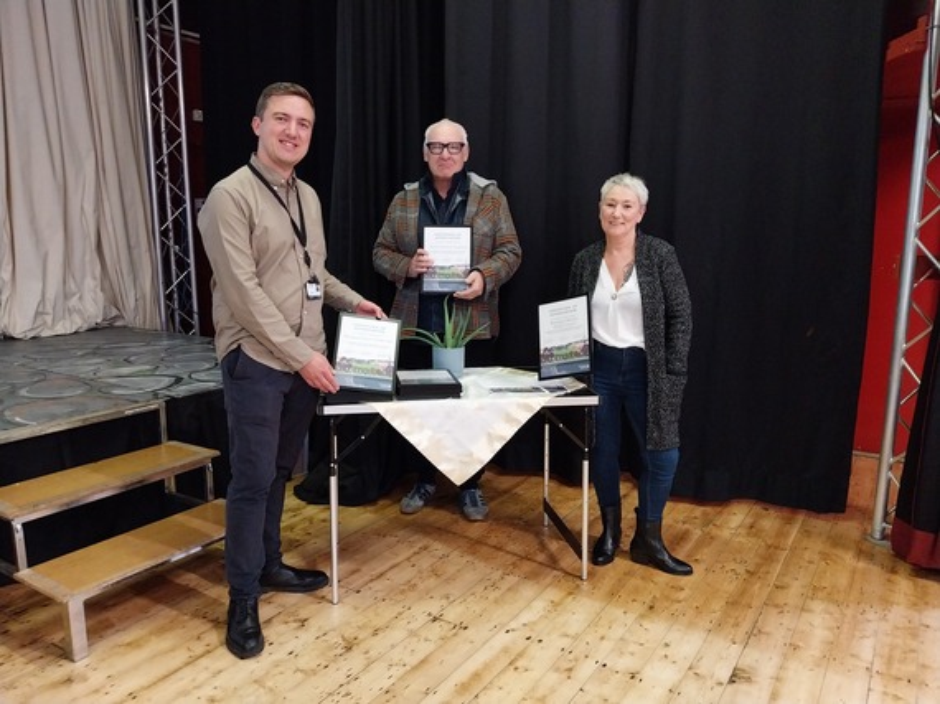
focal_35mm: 26
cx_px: 470
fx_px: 706
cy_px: 352
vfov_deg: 53.0
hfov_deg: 67.3
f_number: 1.8
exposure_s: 1/25
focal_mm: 4
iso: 640
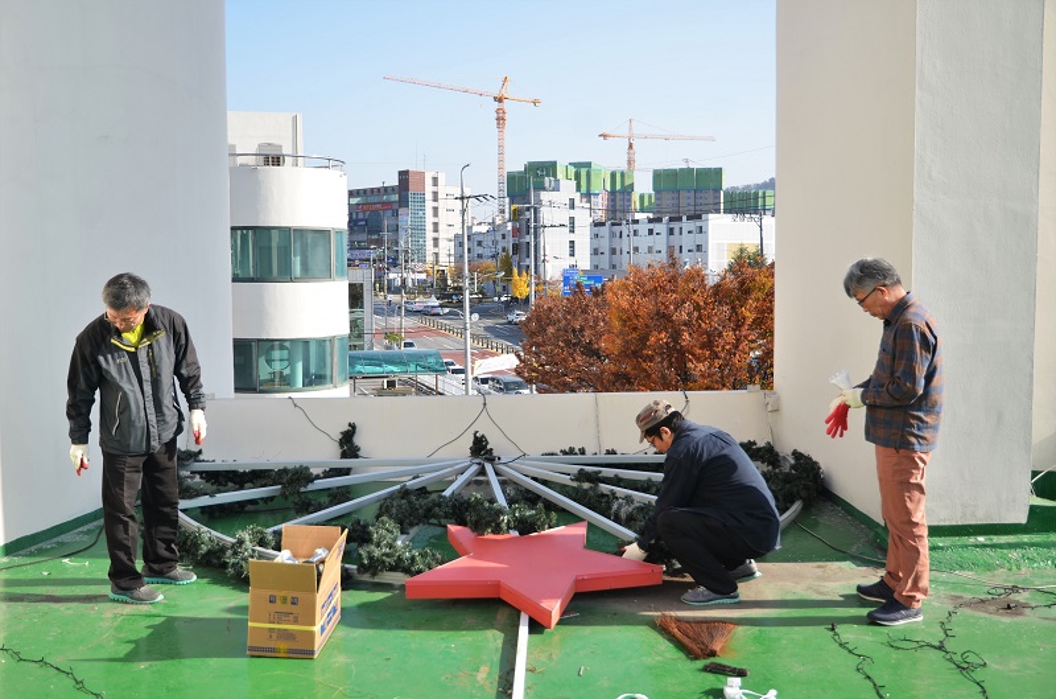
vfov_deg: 36.7
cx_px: 528
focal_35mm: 36
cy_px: 350
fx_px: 1053
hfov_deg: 53.2
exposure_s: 1/400
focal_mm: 24
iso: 100
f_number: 4
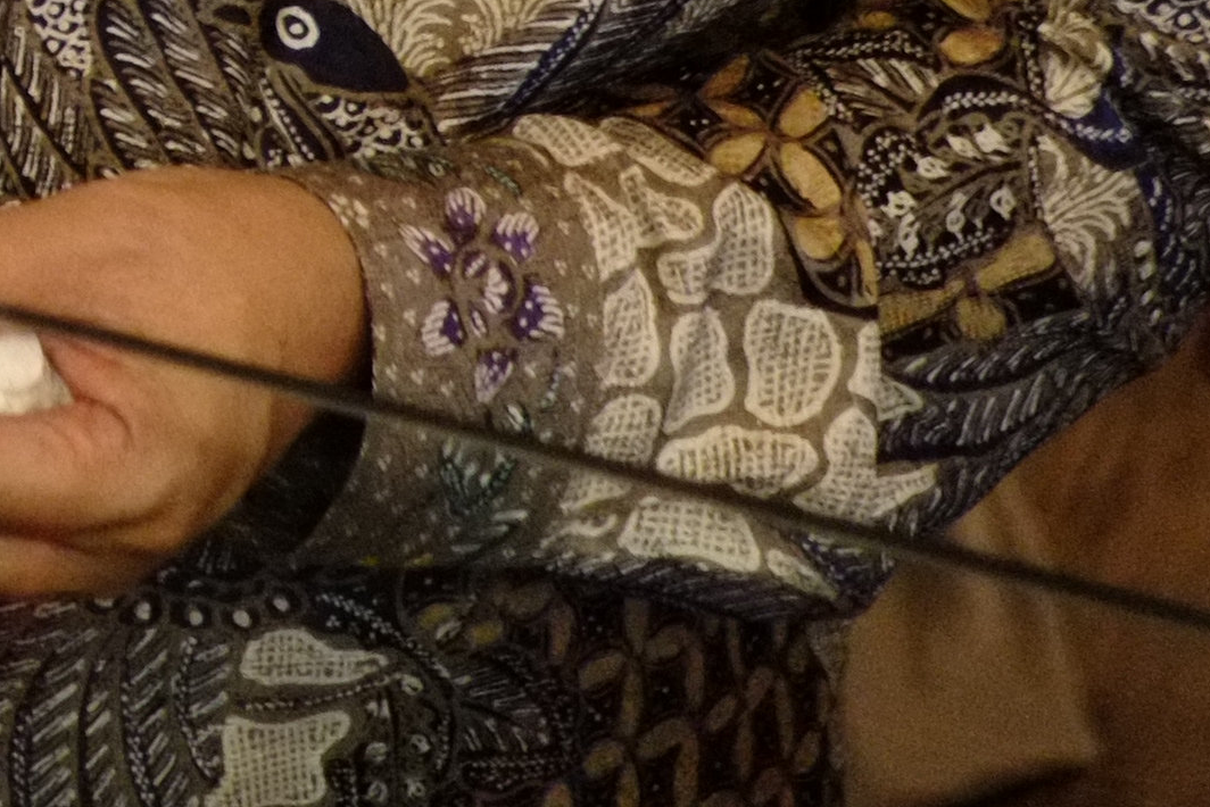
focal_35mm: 161
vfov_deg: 8.3
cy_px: -593
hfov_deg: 11.8
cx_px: -994
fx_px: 5413
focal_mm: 23
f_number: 2
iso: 3200
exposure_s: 1/125
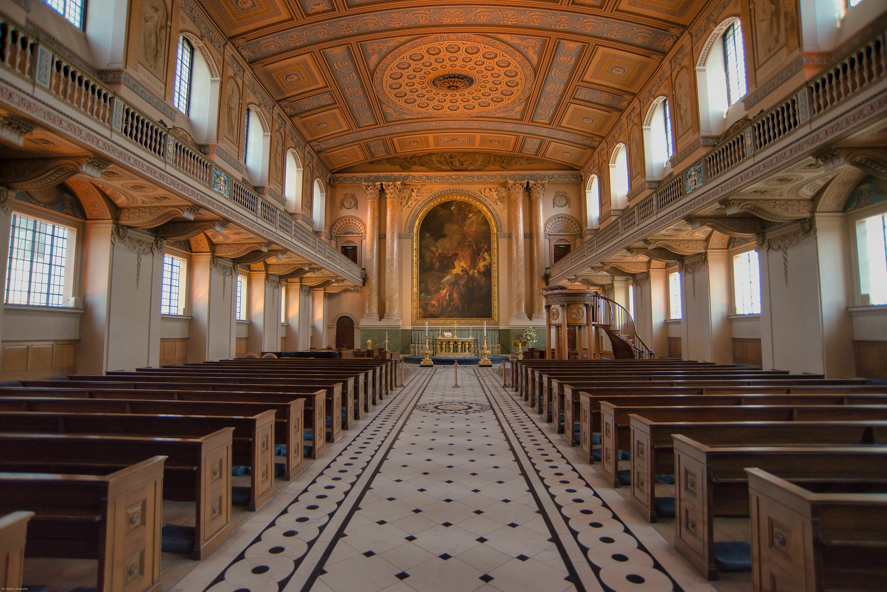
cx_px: 444
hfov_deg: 90.0
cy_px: 296
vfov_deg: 67.4
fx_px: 444
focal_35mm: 18
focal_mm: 18
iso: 2000
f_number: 4.5
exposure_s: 1/250
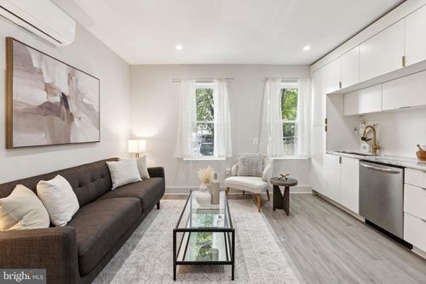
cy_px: 142
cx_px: 213
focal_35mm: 16
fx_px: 189
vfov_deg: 73.8
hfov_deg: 96.7
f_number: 5.6
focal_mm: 16
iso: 2000
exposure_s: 1/125
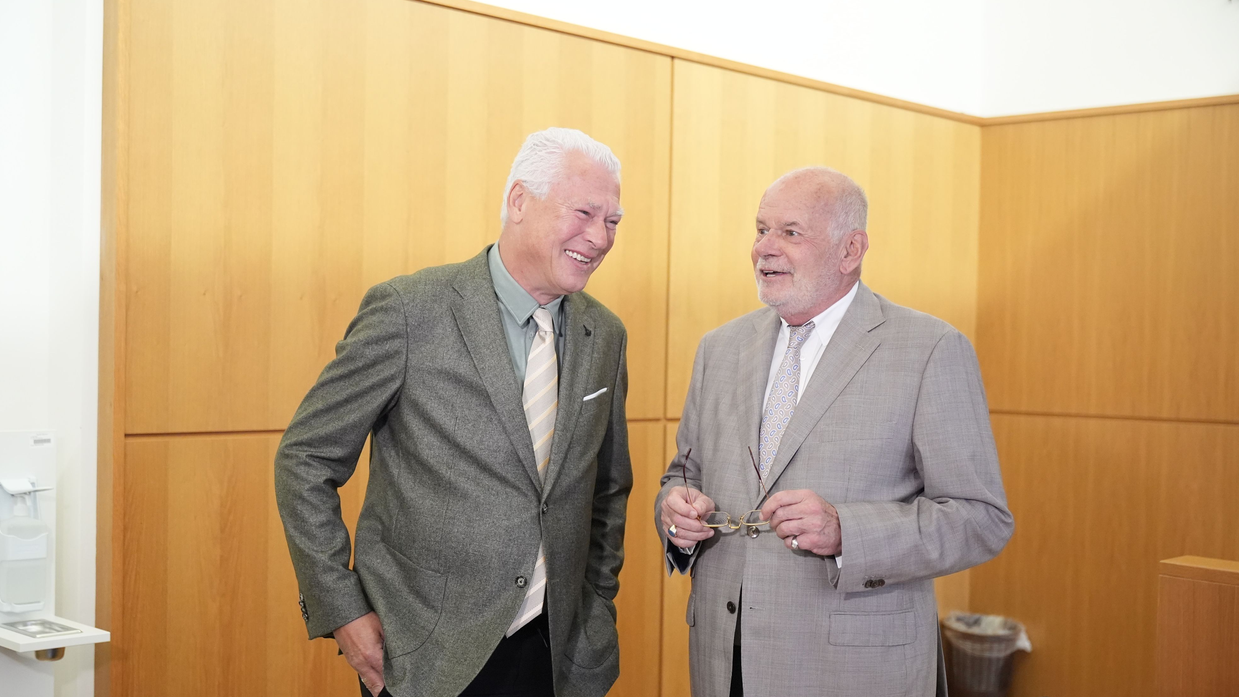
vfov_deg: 25.4
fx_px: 1544
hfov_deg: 43.7
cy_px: 394
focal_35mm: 47
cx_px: 616
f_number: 2.8
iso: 4000
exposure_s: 1/320
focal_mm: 44
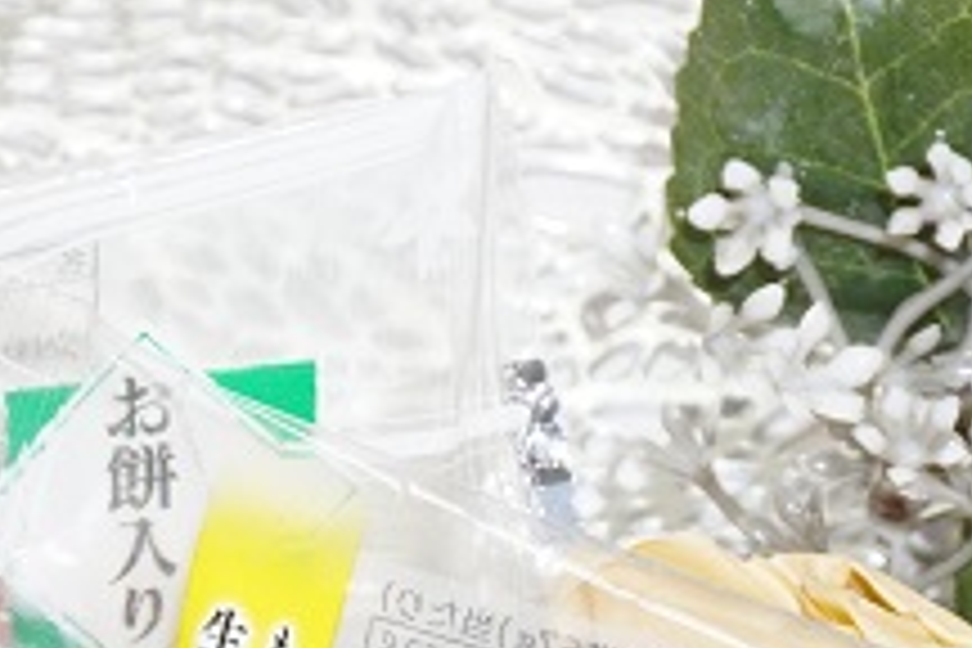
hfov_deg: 8.6
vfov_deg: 5.7
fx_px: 6425
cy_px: 1089
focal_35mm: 238
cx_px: -209
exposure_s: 1/60
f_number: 8
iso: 1600
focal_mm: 38
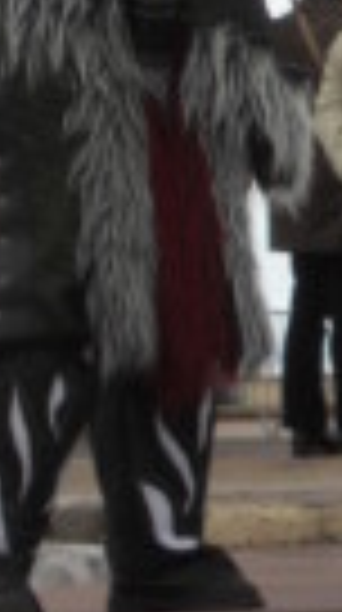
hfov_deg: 2.8
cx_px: 160
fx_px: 7032
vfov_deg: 4.9
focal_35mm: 434
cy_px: -432
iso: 80
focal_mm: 19.6
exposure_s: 1/160
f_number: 5.9
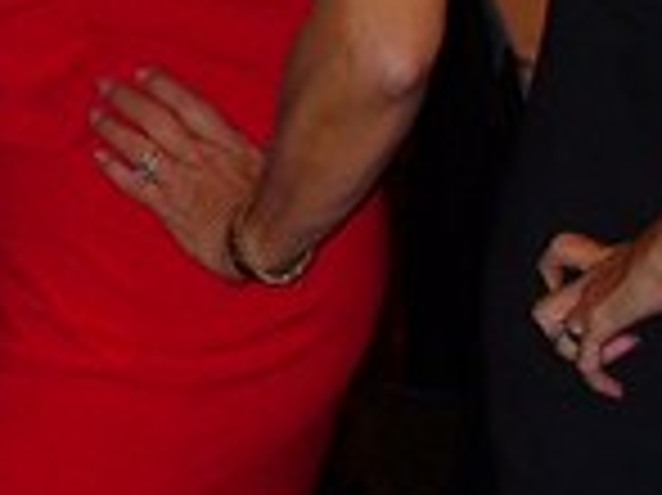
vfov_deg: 9.1
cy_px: -90
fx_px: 3076
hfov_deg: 12.1
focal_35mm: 161
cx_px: -86
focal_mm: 6.1
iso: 80
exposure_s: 1/30
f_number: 2.8
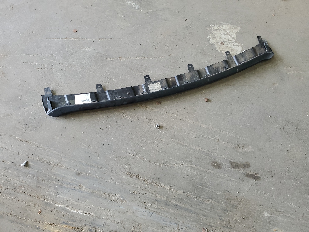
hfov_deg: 67.3
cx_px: 154
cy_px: 116
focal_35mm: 26
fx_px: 232
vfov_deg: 53.1
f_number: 1.5
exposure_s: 1/60.2
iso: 79
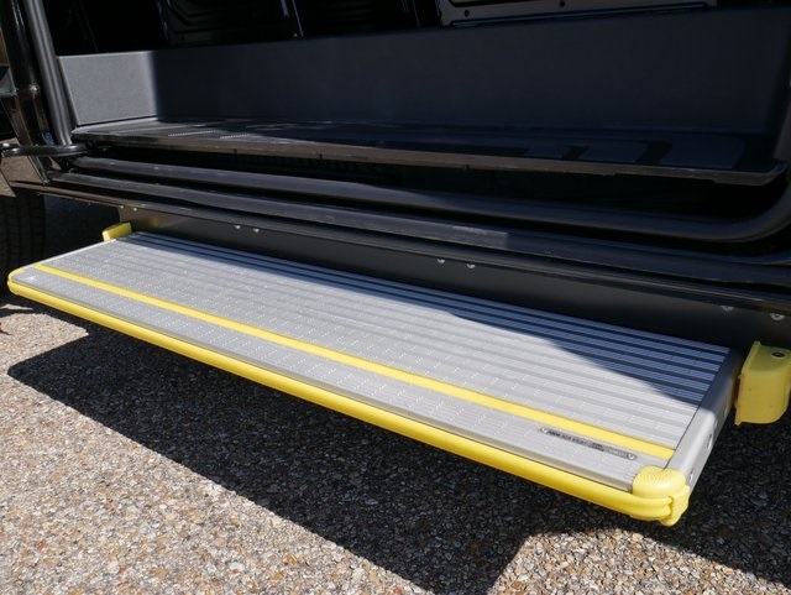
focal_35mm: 28
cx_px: 396
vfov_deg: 49.8
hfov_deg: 63.4
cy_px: 298
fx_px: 640
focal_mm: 14
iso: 200
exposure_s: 1/500
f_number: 8
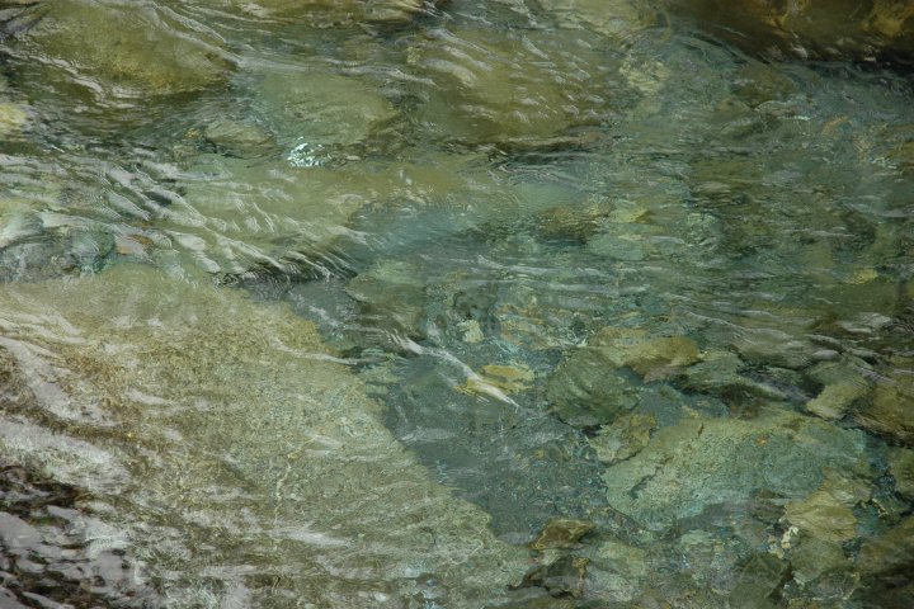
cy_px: 304
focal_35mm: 105
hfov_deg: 19.5
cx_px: 457
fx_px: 2666
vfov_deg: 13.0
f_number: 5
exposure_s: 1/100
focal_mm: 70
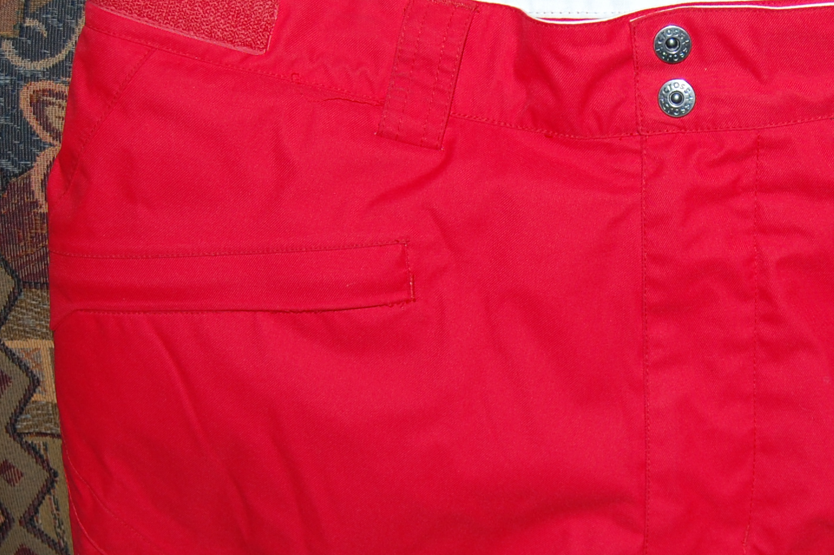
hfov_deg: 24.1
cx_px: 674
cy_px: 357
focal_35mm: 83
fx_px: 1921
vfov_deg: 16.4
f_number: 4.5
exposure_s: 1/60
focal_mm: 26
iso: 200
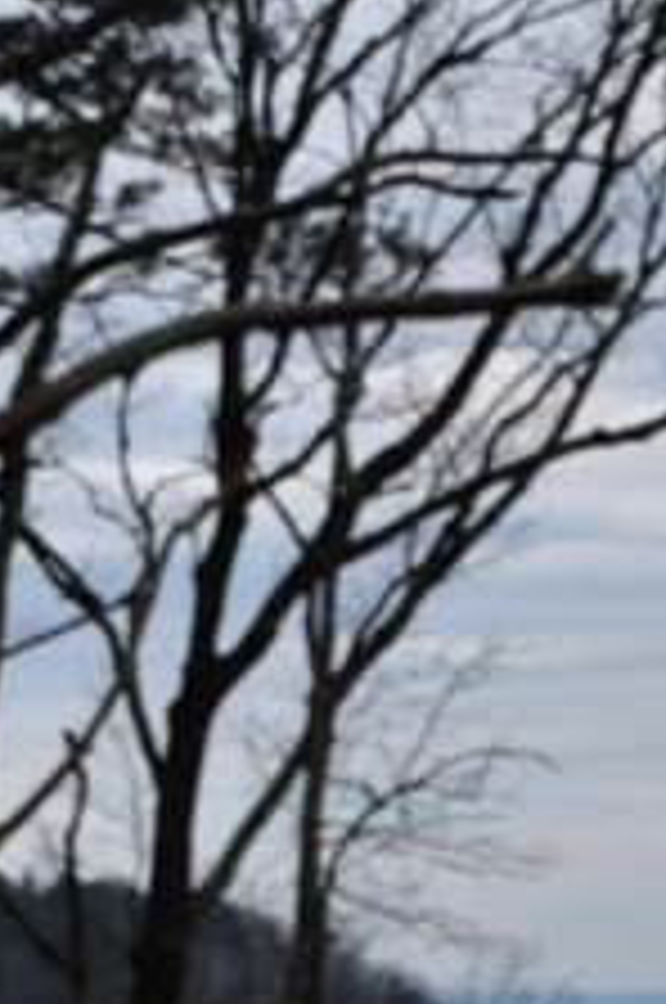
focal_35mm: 220
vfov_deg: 9.2
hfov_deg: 6.0
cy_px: 1355
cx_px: 1390
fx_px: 6124
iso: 360
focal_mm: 34
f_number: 11
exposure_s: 1/500
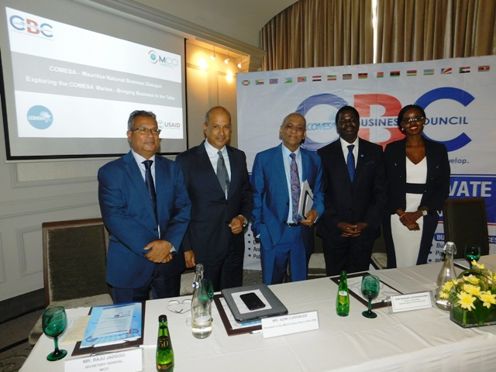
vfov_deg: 58.9
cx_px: 248
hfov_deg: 73.9
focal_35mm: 23
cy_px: 186
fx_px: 330
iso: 200
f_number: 3
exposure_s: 1/30
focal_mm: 4
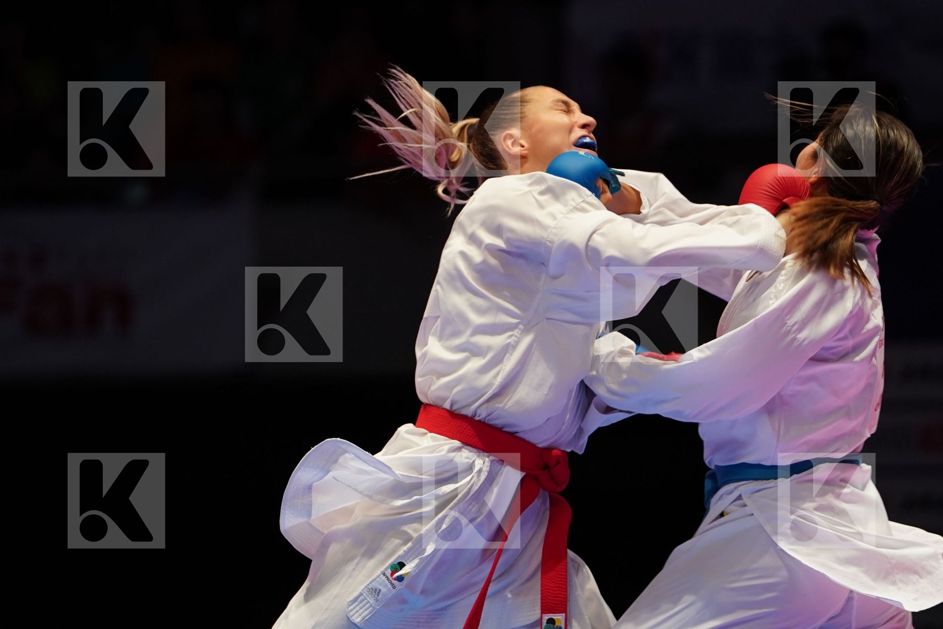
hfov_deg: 8.5
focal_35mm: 243
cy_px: 314
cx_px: 472
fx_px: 6365
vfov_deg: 5.7
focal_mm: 162
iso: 2000
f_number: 2.8
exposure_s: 1/1000
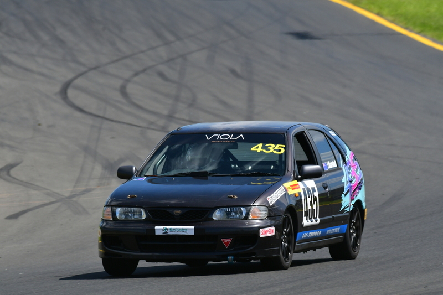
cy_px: 148
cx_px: 222
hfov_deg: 2.8
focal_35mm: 750
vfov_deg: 1.8
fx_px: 9227
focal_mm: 500
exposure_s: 1/500
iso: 320
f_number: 11
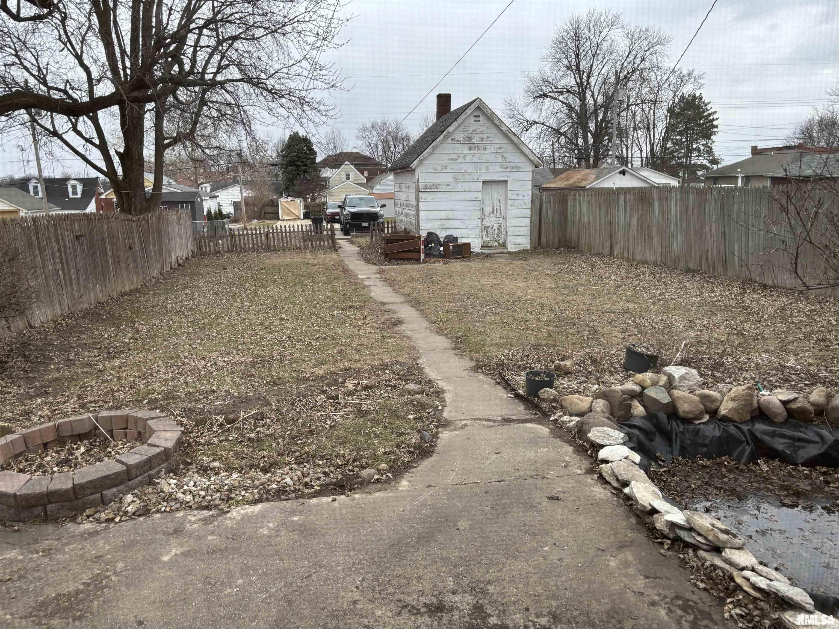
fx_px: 630
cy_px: 314
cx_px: 420
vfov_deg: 53.1
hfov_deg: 67.3
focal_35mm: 26
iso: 80
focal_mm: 5.96
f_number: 1.6
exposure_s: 1/120
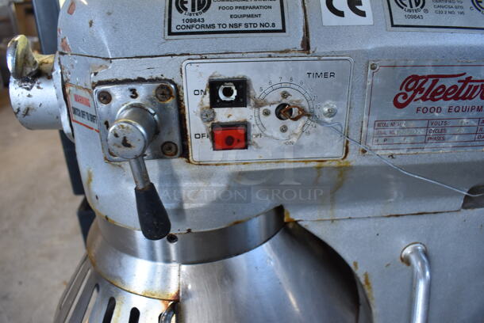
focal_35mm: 27
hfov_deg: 67.3
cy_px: 162
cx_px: 242
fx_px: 363
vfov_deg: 48.0
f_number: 5.6
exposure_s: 1/60
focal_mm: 18
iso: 800
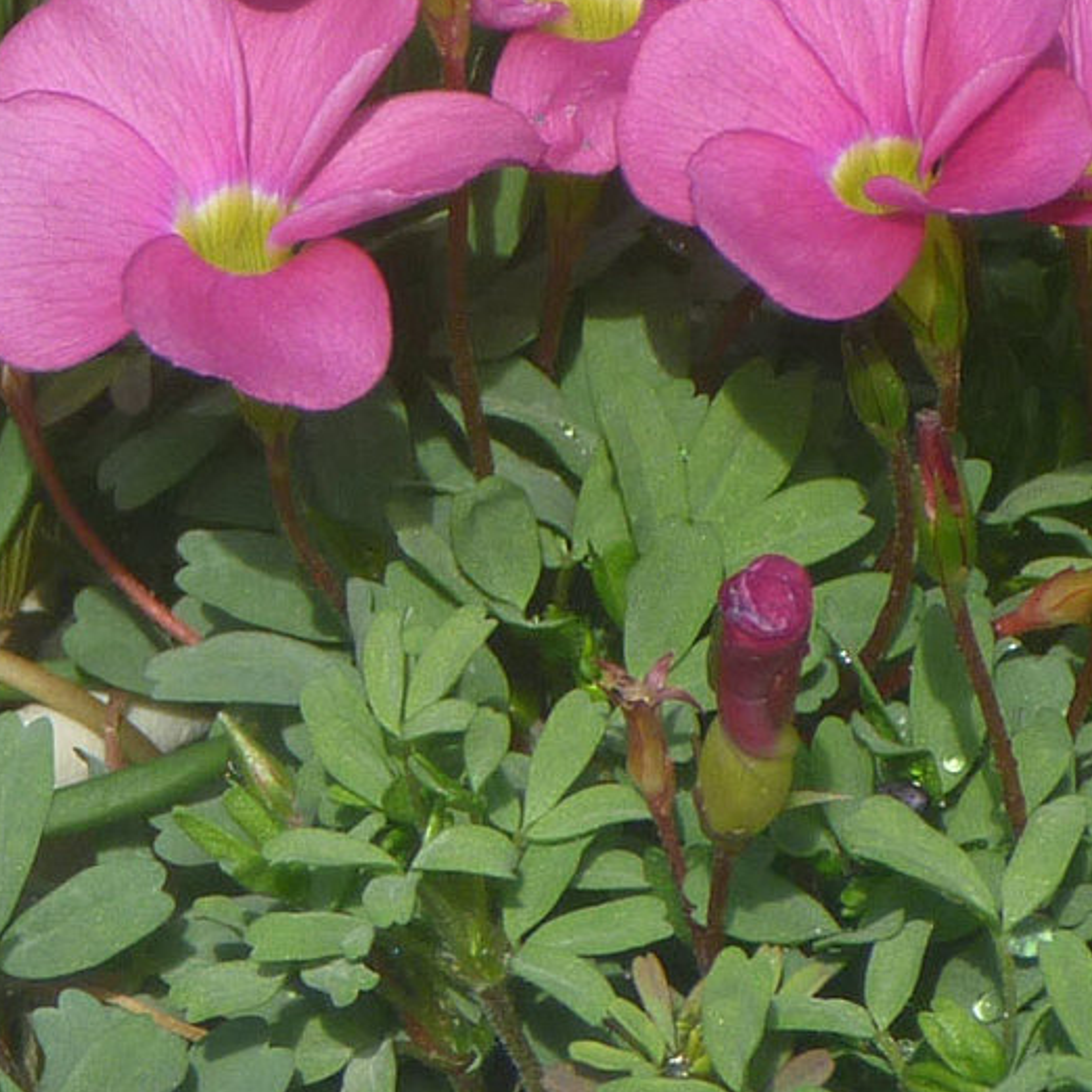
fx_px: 4390
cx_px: 707
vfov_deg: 14.0
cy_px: 71
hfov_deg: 14.2
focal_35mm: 123
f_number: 5.4
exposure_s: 1/200
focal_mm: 12.6
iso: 80
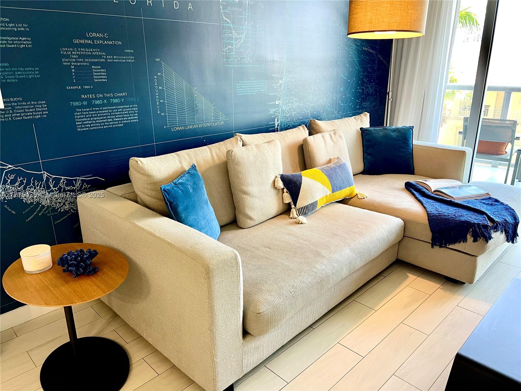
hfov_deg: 67.3
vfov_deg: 53.1
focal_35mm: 26
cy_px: 196
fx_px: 391
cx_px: 260
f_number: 1.5
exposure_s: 1/60
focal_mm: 5.7
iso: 100
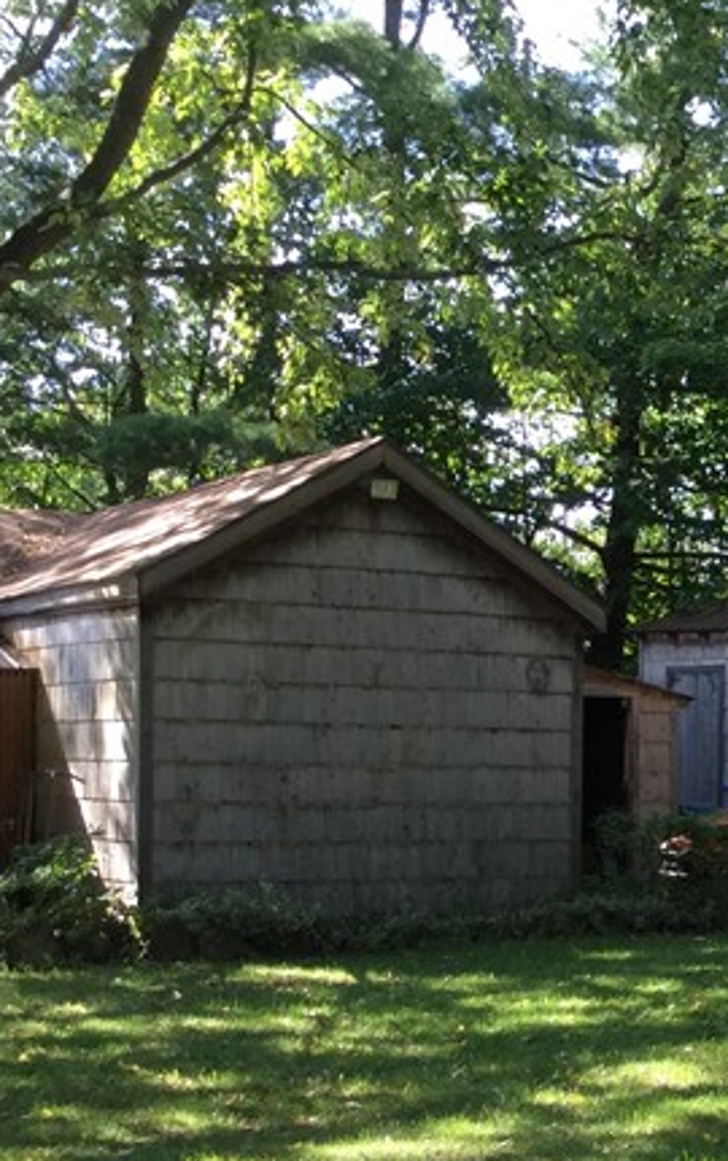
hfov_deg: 16.0
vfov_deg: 26.2
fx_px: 2472
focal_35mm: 78
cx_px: 917
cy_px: 849
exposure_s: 1/120
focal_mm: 3.3
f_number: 2.4
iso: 32
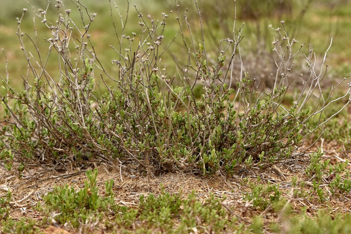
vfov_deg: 10.9
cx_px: 171
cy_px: 116
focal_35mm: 126
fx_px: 1229
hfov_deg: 16.3
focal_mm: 62
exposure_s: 1/640
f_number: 6.3
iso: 250
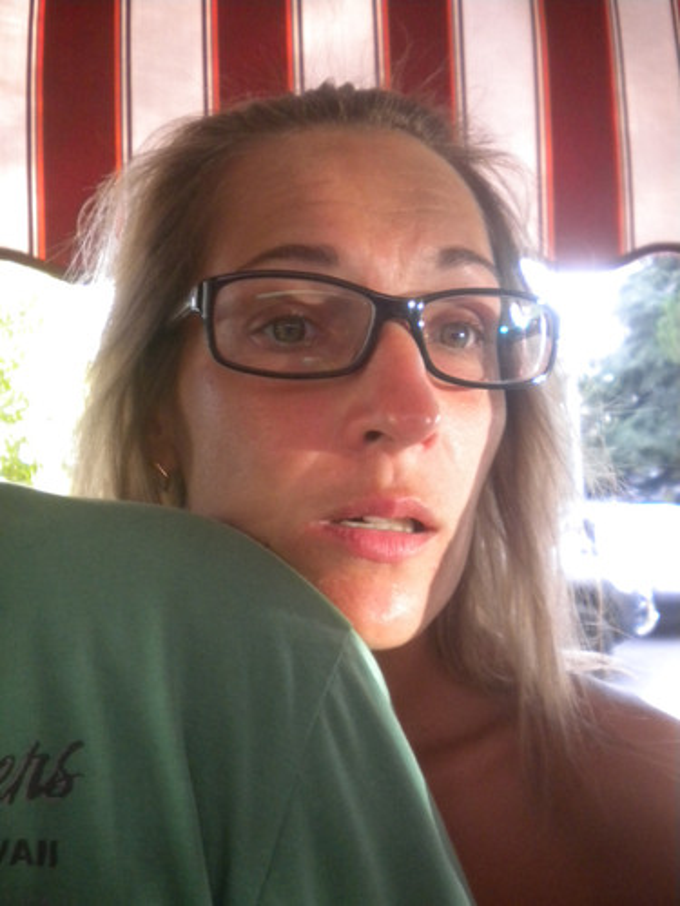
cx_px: 340
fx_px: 917
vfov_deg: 52.6
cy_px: 453
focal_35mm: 35
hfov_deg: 40.7
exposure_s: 1/153
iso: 400
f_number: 3.1
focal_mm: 6.3
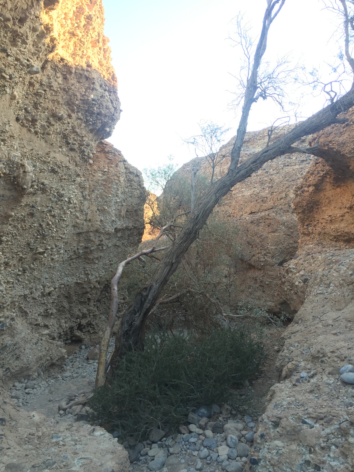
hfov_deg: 48.2
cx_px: 177
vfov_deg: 61.7
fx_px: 395
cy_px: 236
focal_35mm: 29
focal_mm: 4.15
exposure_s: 1/50
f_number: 2.2
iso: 32
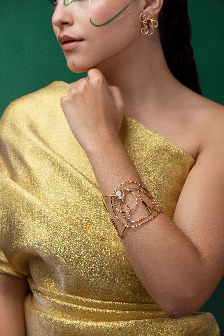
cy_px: 168
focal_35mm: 105
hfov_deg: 13.0
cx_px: 112
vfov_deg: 19.5
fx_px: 980
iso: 100
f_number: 11
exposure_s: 1/100
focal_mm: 105
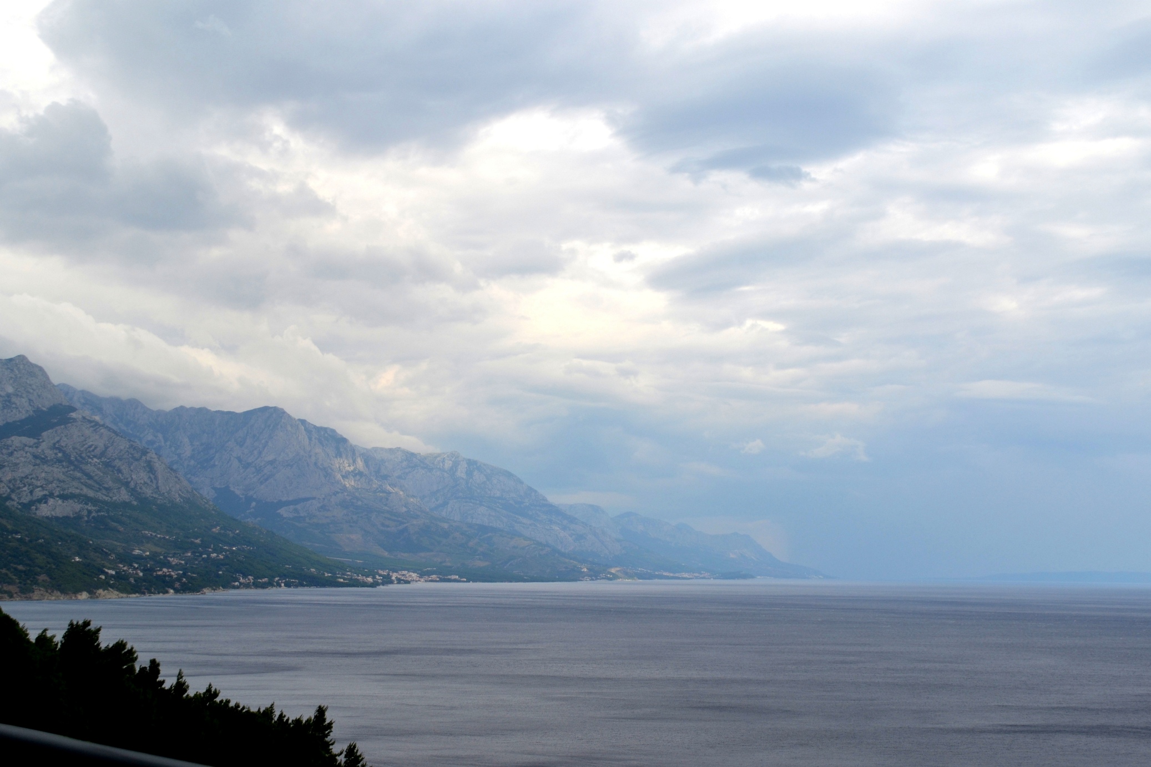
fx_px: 1534
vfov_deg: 28.1
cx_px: 576
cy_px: 384
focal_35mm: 48
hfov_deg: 41.1
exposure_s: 1/250
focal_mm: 32
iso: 100
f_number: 8
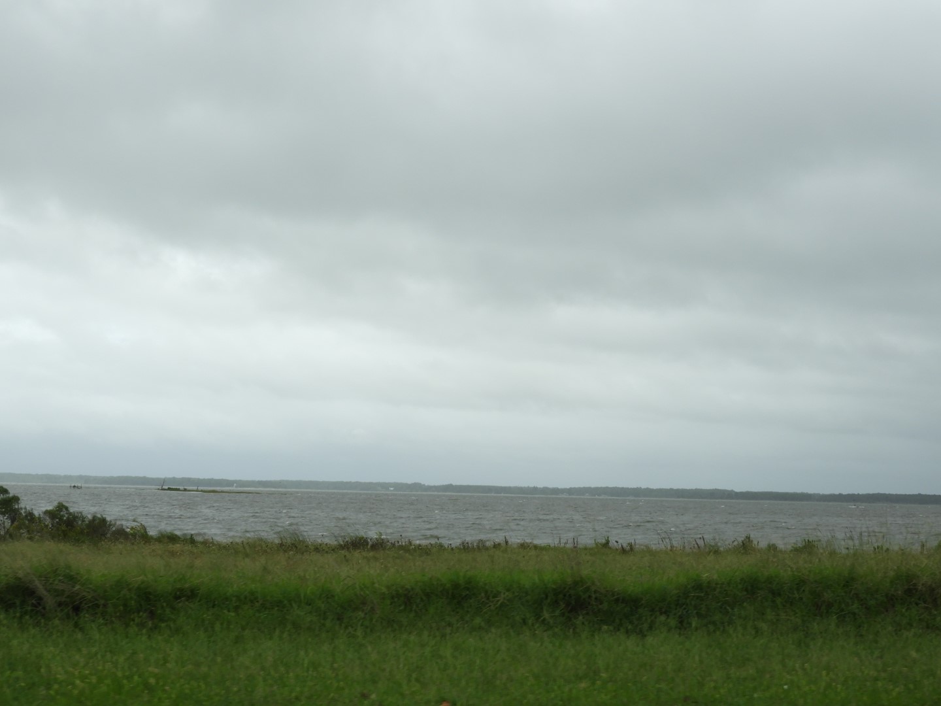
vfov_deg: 29.1
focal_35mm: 50
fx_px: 1359
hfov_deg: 38.2
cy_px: 353
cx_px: 470
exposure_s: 1/800
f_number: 4
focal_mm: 9
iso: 100
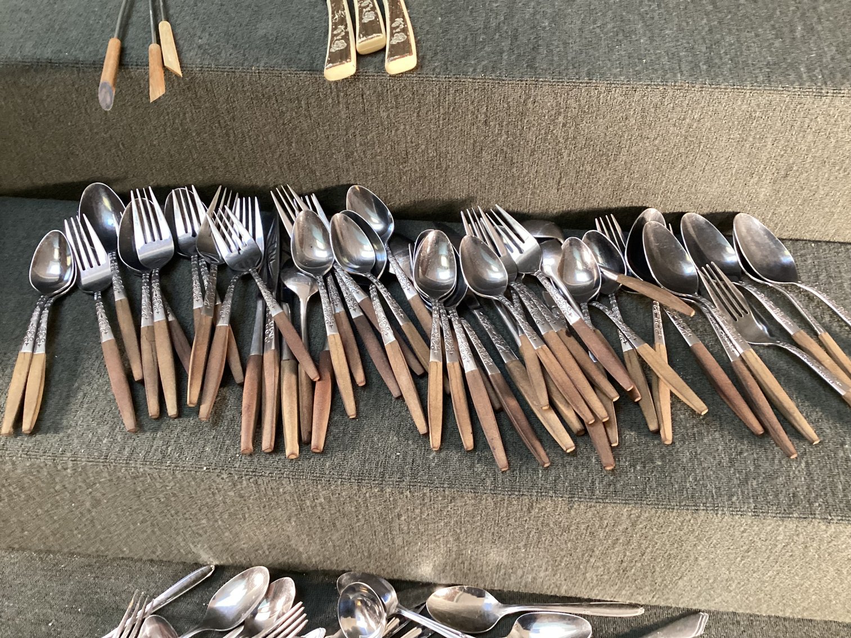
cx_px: 426
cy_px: 319
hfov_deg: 58.3
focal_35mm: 31
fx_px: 762
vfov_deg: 45.4
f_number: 2.4
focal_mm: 3.3
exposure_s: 1/60
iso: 400
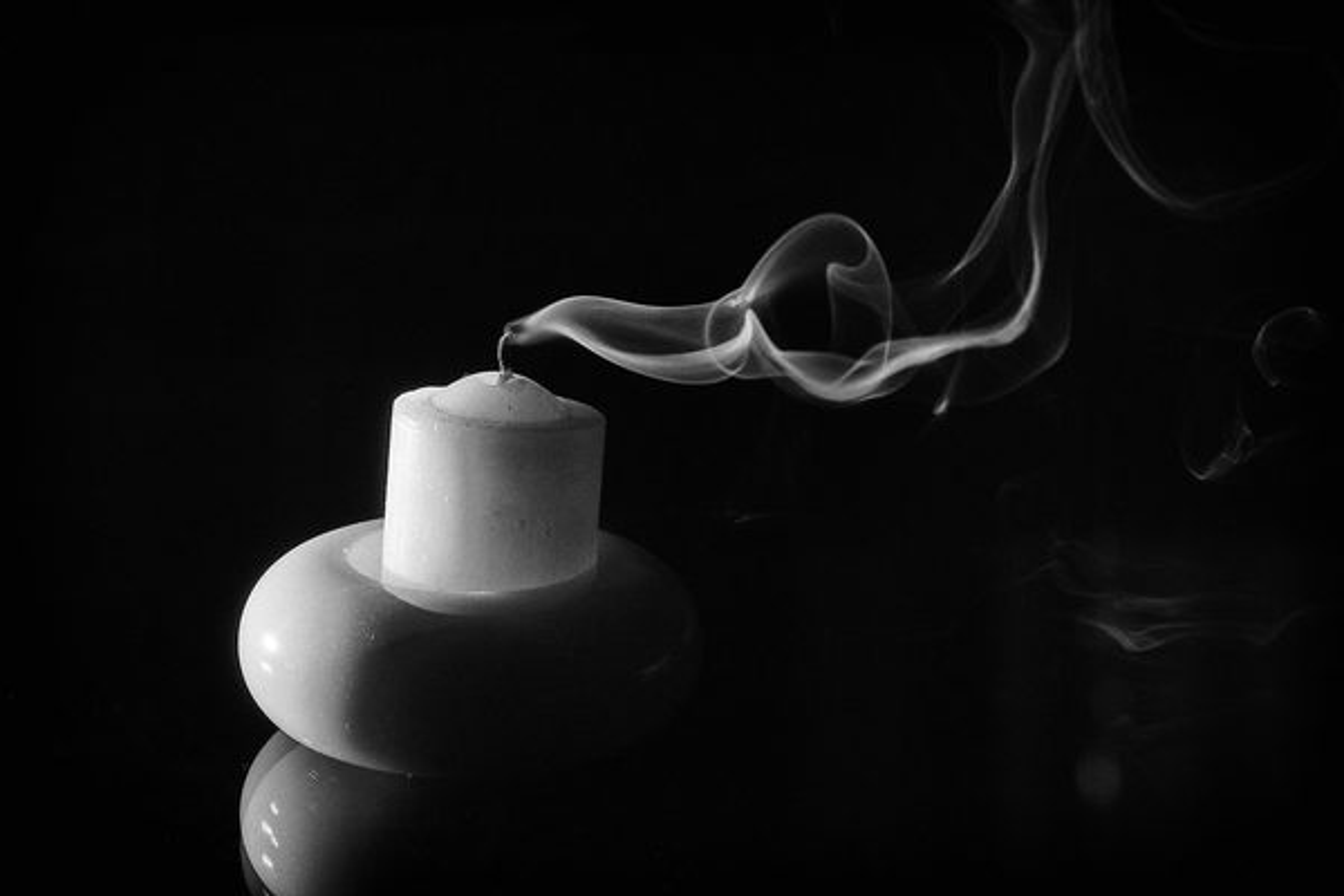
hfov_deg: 15.2
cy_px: 448
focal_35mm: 135
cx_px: 672
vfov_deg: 10.2
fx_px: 5040
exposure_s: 1/200
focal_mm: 90
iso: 100
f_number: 11
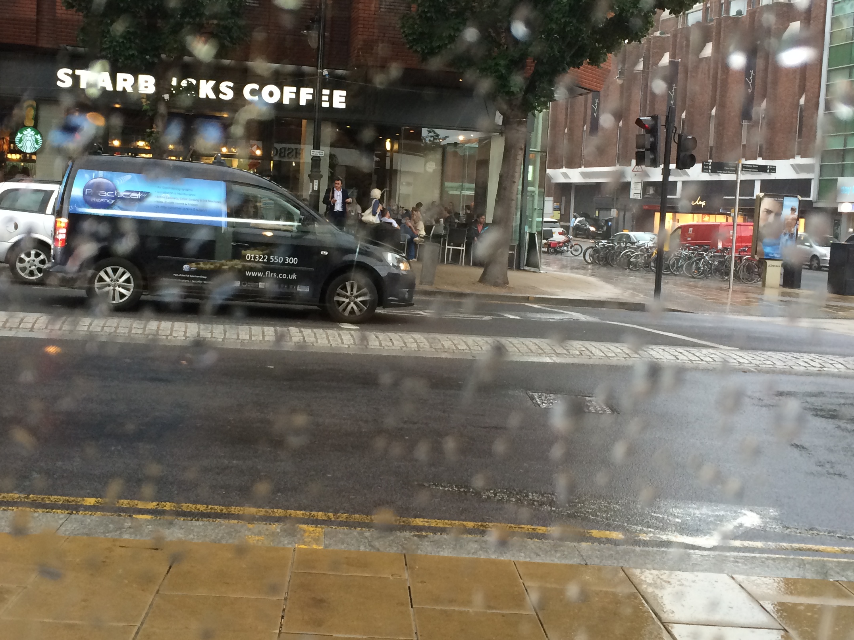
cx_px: 399
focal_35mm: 44
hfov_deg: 42.9
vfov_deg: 32.8
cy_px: 259
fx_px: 1085
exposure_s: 1/30
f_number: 2.2
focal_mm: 4.15
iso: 100
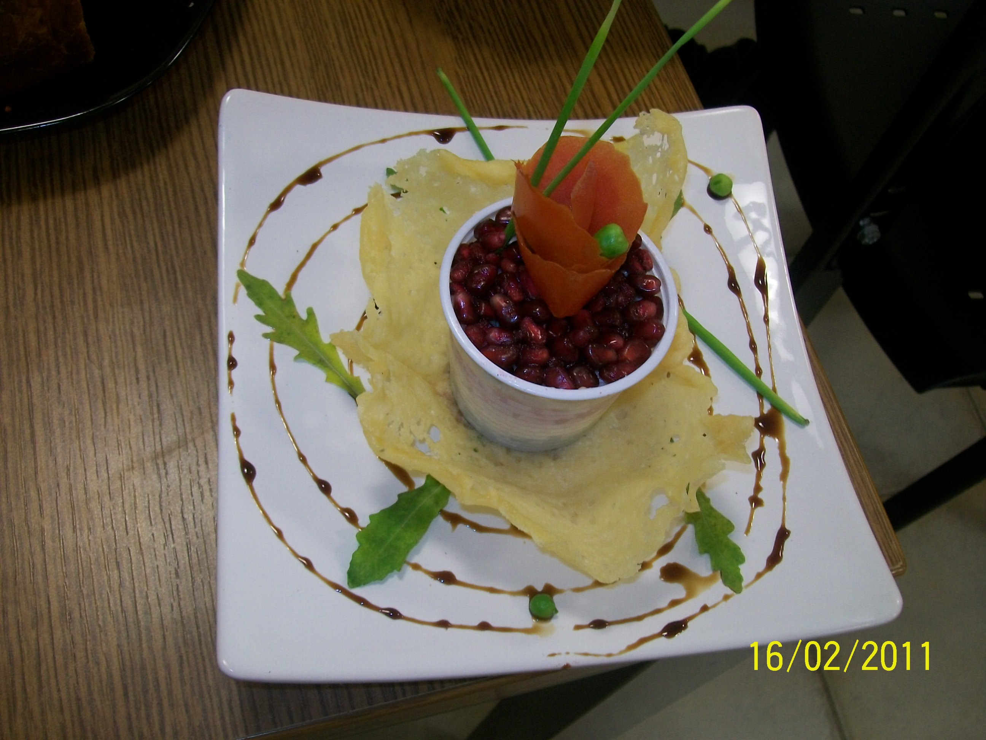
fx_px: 1025
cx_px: 493
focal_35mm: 36
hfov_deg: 51.4
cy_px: 370
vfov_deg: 39.7
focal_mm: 6
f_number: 2.7
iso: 80
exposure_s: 1/30
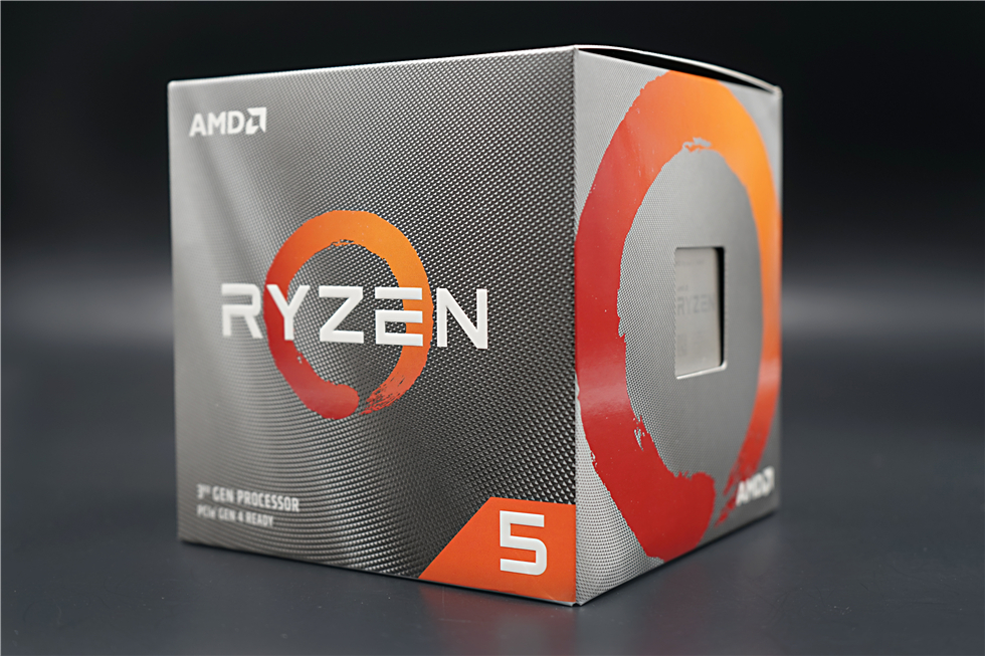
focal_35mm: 46
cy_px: 328
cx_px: 492
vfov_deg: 29.2
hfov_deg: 42.8
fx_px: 1258
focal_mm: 46
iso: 125
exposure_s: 1/40
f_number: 4.5
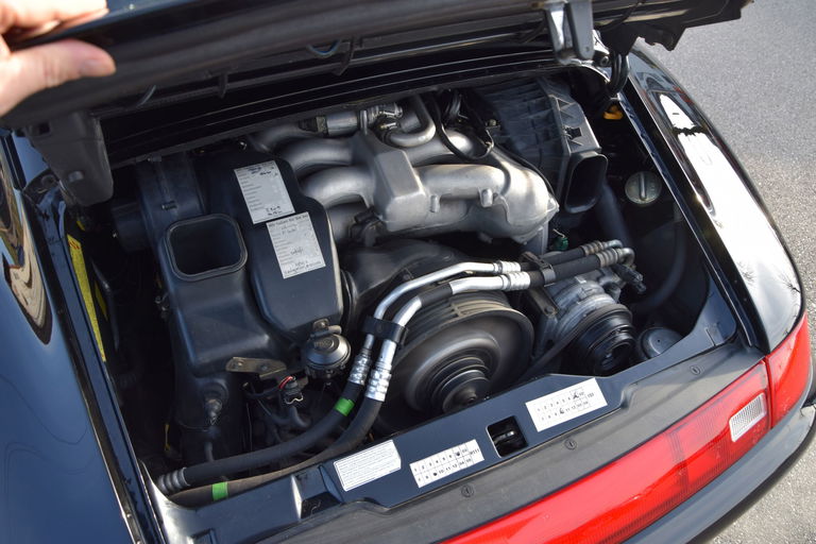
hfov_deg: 37.9
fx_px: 1190
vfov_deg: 25.8
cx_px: 408
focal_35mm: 52
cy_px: 272
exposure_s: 1/250
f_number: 8
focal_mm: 35
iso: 360
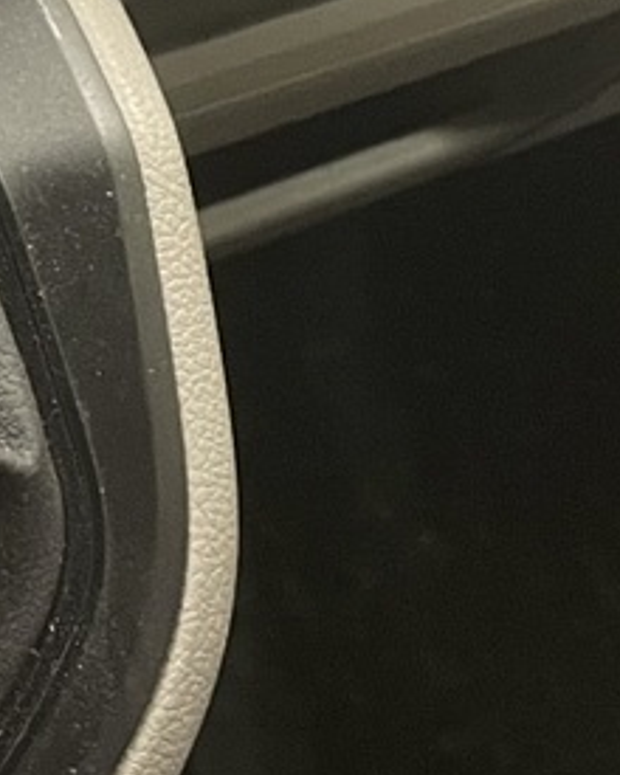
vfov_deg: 13.7
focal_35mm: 133
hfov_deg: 11.3
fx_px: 3051
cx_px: -192
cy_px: -347
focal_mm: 4.2
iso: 640
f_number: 1.6
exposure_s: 1/25
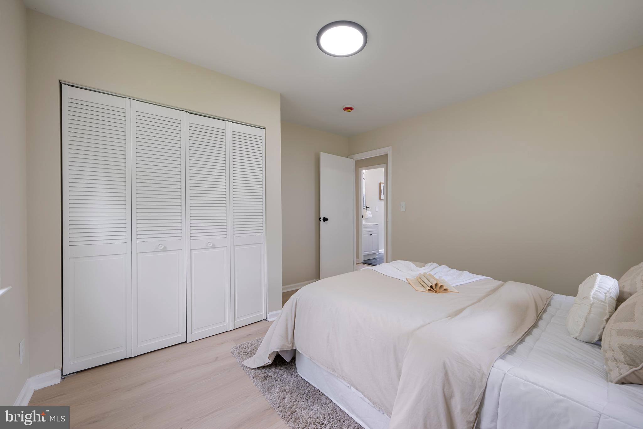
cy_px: 214
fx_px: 250
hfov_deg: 104.3
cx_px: 322
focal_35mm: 14
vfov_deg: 81.2
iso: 320
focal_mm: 14
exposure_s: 1/5
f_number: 10
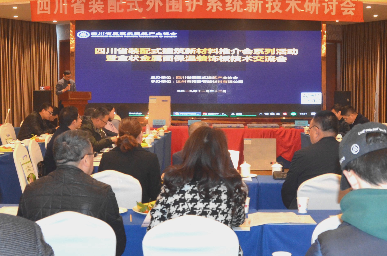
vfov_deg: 25.3
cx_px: 208
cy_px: 83
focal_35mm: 53
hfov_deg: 37.6
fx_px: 569
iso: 1600
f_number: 5.6
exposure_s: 1/60
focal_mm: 18
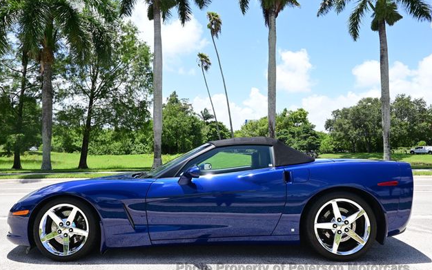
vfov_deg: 49.3
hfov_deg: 72.5
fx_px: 294
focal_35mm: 25
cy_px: 134
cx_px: 212
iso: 100
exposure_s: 1/200
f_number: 7.1
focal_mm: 16
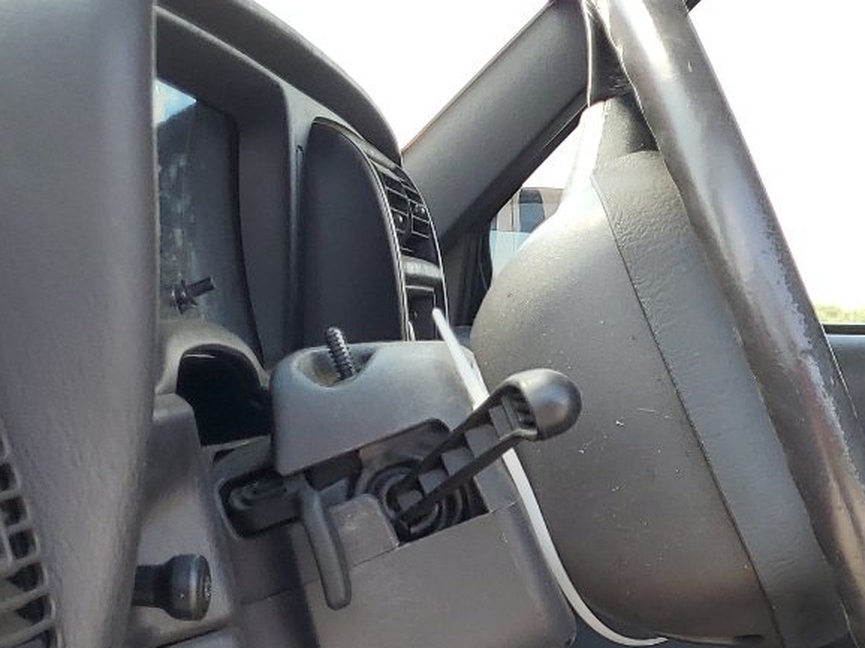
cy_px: 766
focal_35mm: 72
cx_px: 974
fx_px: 1798
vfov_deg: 19.3
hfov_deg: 25.0
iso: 50
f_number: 1.5
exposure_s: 1/192
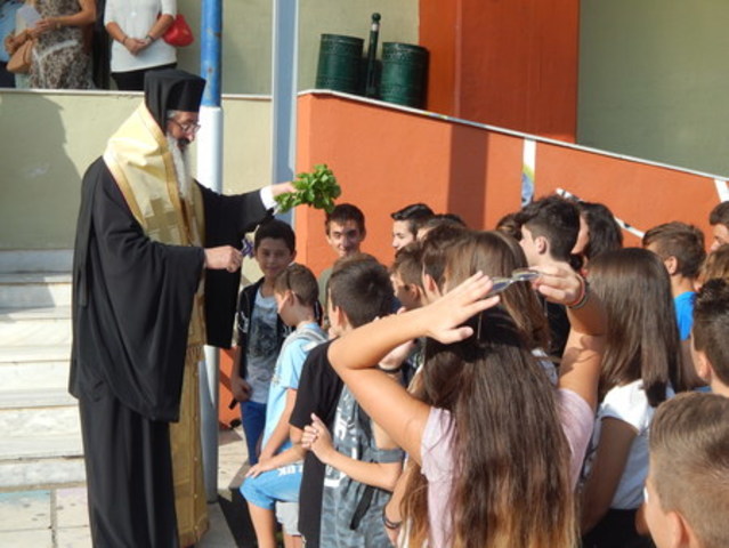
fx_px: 1159
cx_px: 364
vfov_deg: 26.6
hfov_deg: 34.9
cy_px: 274
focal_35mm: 55
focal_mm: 9.7
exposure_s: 1/1000
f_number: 3.8
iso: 125
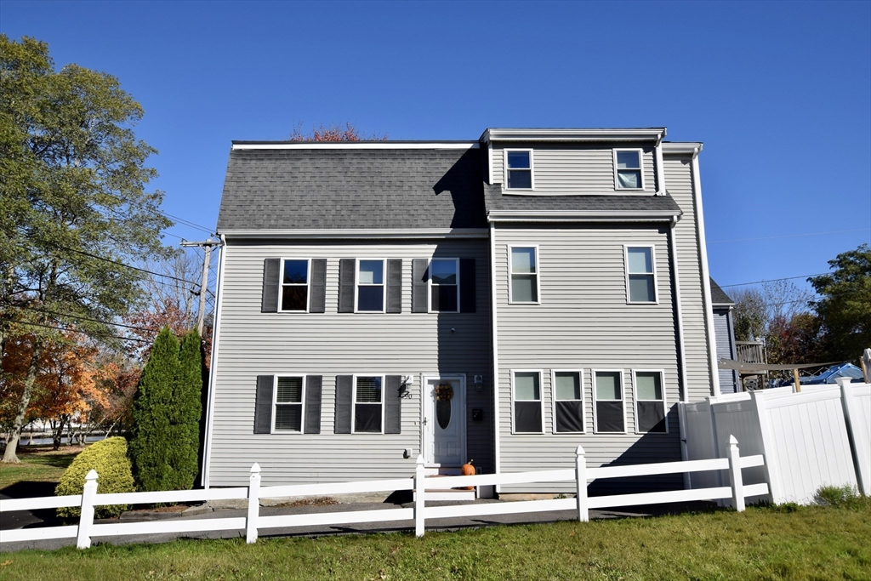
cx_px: 436
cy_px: 290
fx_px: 581
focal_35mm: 24
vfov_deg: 53.1
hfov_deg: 73.7
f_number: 11
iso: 200
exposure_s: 1/500
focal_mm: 16
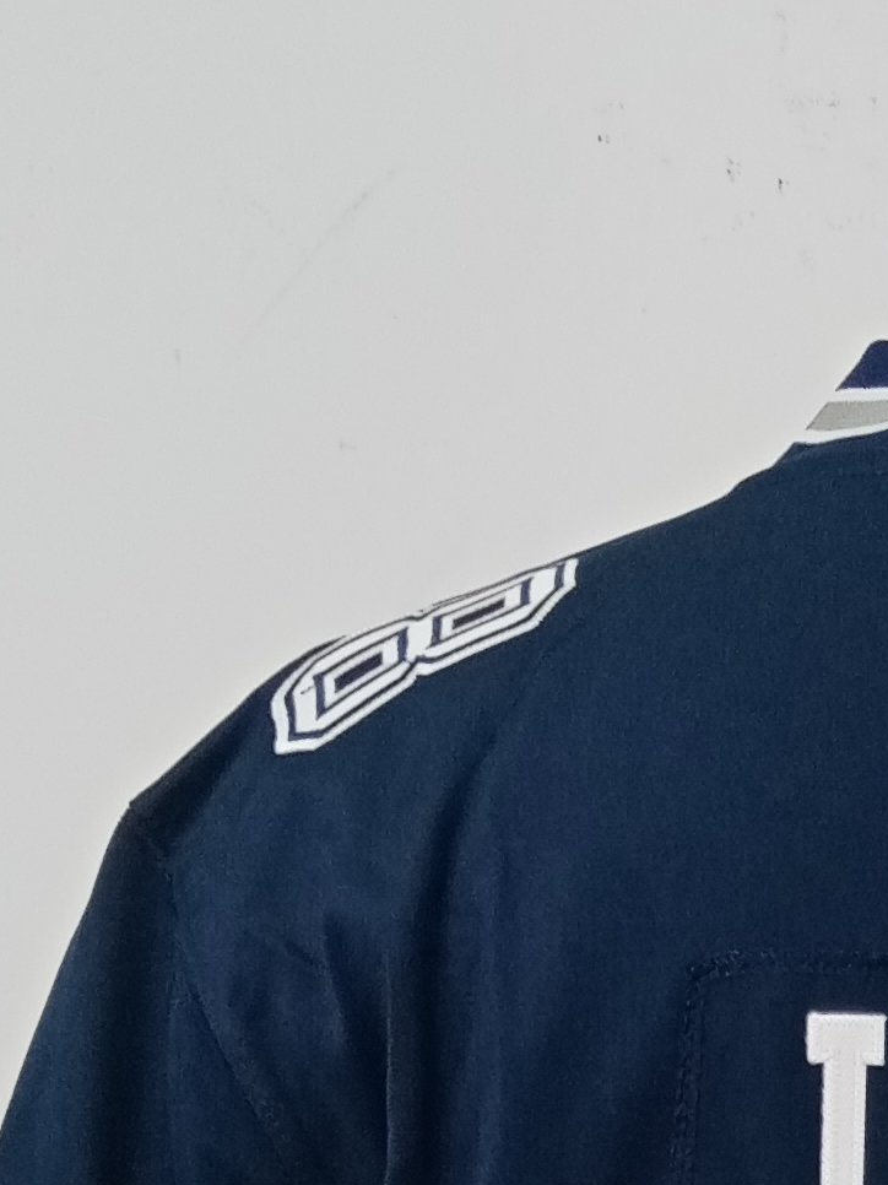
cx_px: 1461
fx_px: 3833
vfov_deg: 16.0
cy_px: 1825
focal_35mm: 112
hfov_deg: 12.4
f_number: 1.8
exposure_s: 1/100
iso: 114
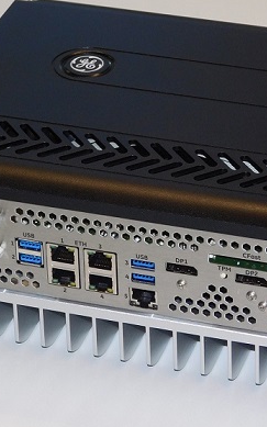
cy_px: 224
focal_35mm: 177
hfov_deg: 7.4
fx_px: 2061
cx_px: 171
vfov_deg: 11.8
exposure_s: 1/60
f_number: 4.8
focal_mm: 20.3
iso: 200
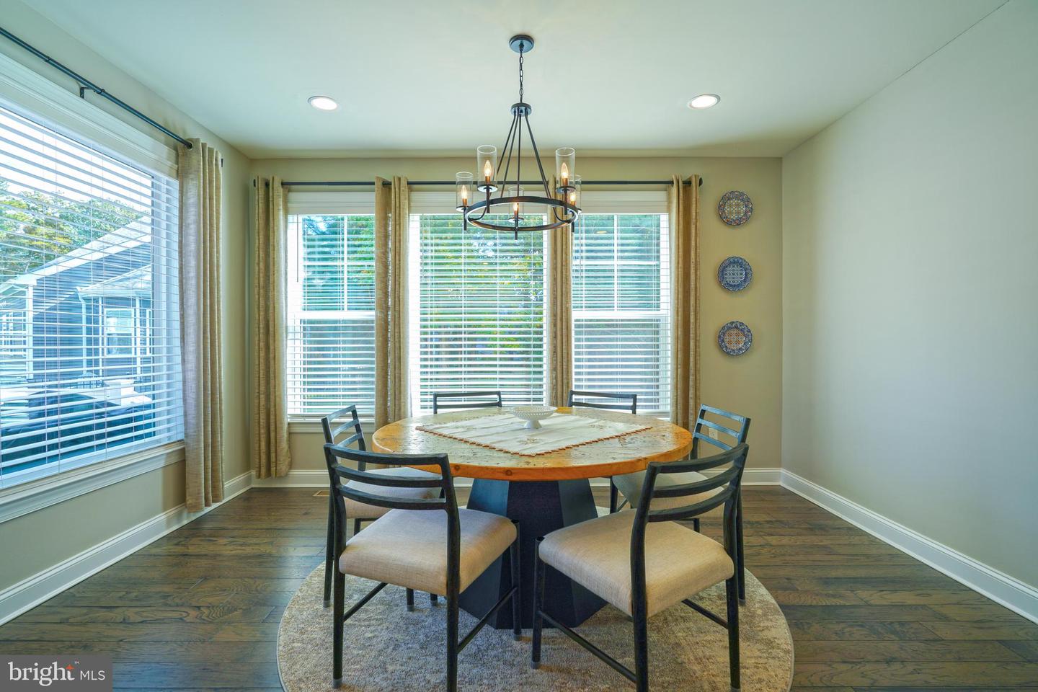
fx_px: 461
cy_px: 346
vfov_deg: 73.7
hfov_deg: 96.7
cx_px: 519
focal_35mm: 16
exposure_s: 1/80
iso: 100
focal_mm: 16
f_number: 4.5
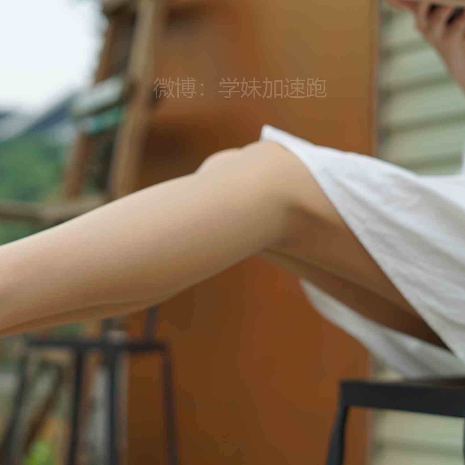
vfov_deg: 20.8
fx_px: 1261
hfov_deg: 20.7
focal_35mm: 83
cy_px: 293
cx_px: 122
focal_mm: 50
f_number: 2.8
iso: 100
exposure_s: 1/800
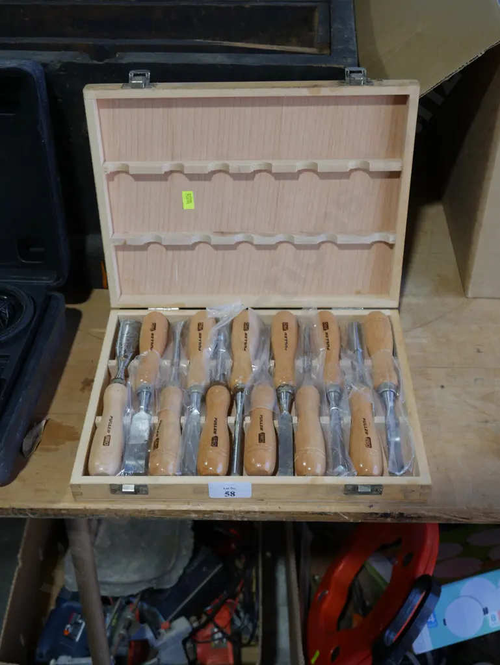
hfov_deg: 34.4
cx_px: 250
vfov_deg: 44.8
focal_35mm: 42
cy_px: 332
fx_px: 808
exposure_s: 1/80
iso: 200
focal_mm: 21
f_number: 4.6
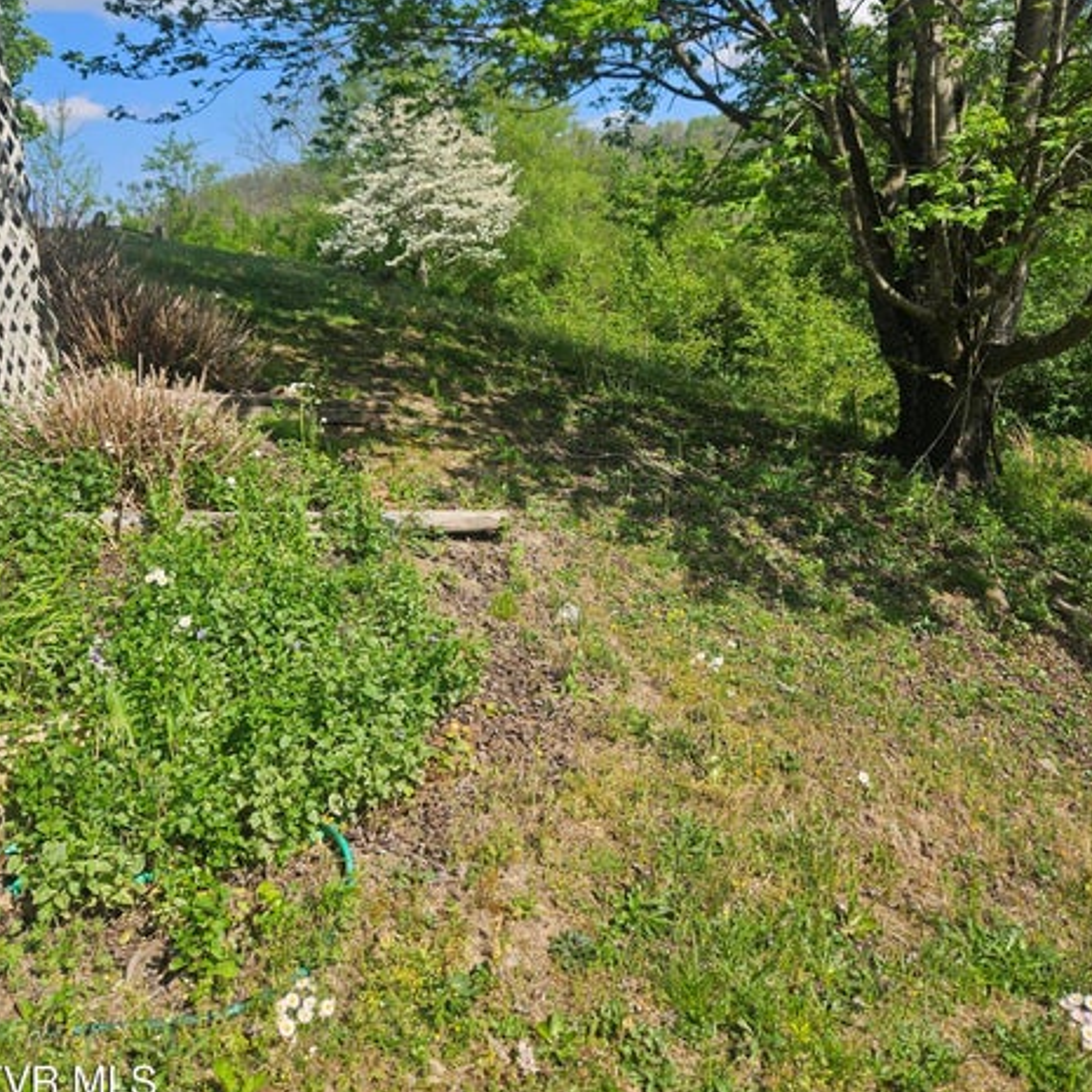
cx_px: 535
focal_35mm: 28
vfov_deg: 56.5
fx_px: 999
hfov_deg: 57.3
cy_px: 399
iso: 32
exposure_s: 1/2000
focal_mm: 5.4
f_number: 1.8
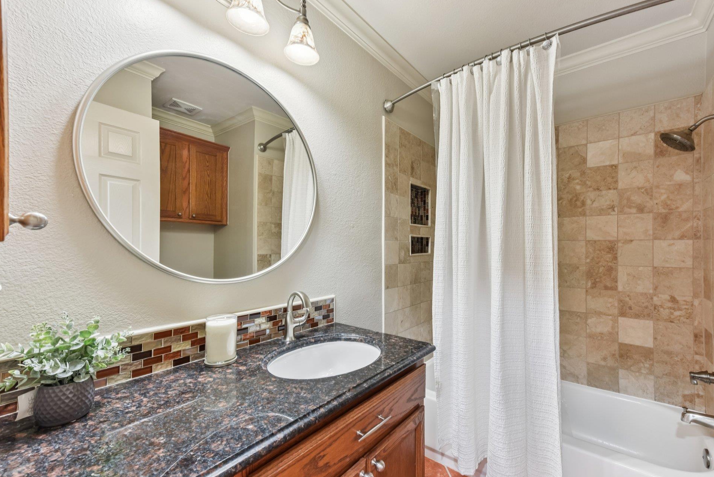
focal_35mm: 15
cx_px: 378
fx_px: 298
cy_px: 245
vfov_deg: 77.3
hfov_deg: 100.3
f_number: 8
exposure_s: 1/8
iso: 400
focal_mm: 14
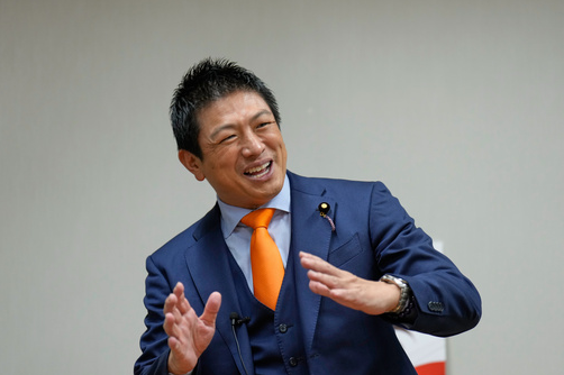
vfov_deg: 13.3
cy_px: 187
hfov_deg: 19.8
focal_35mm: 103
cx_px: 285
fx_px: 1613
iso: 1250
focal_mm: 101
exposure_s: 1/250
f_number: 2.8
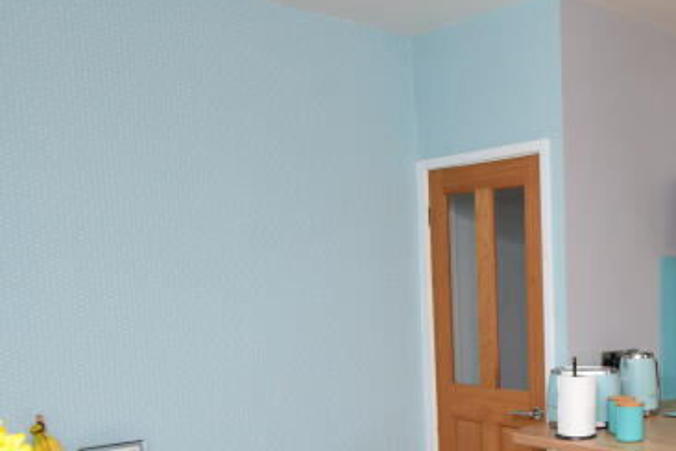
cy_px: 387
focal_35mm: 42
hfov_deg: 42.2
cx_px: 621
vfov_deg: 30.8
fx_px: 789
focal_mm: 10
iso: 320
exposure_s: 1/60
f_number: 9
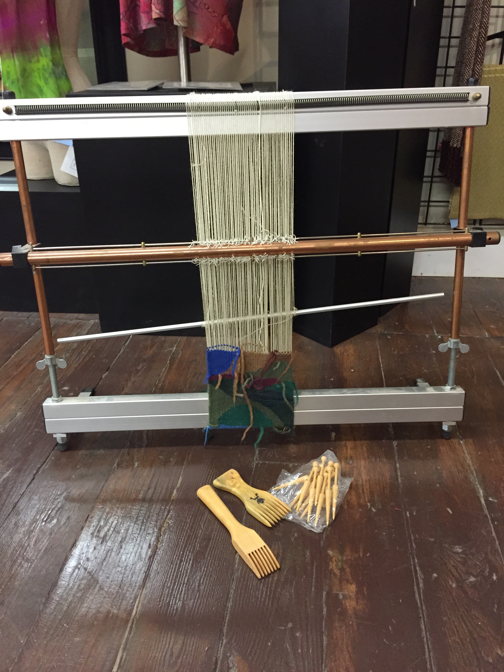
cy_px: 336
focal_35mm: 29
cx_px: 252
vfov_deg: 61.7
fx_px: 563
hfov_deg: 48.2
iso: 250
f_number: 2.2
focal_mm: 4.15
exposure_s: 1/30
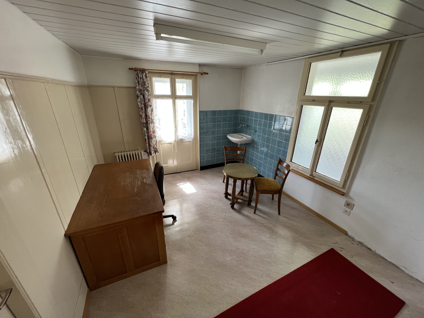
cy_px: 159
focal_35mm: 13
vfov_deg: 89.9
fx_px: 159
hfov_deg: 106.2
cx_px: 212
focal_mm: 1.57
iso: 160
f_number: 1.8
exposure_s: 1/99
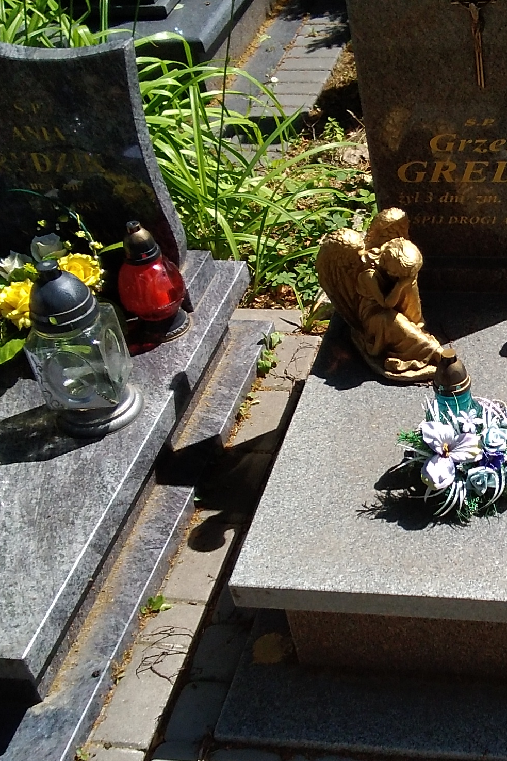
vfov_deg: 37.4
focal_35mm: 53
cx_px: 478
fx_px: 1120
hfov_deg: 24.6
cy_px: 438
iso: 100
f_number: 2.4
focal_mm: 2.39
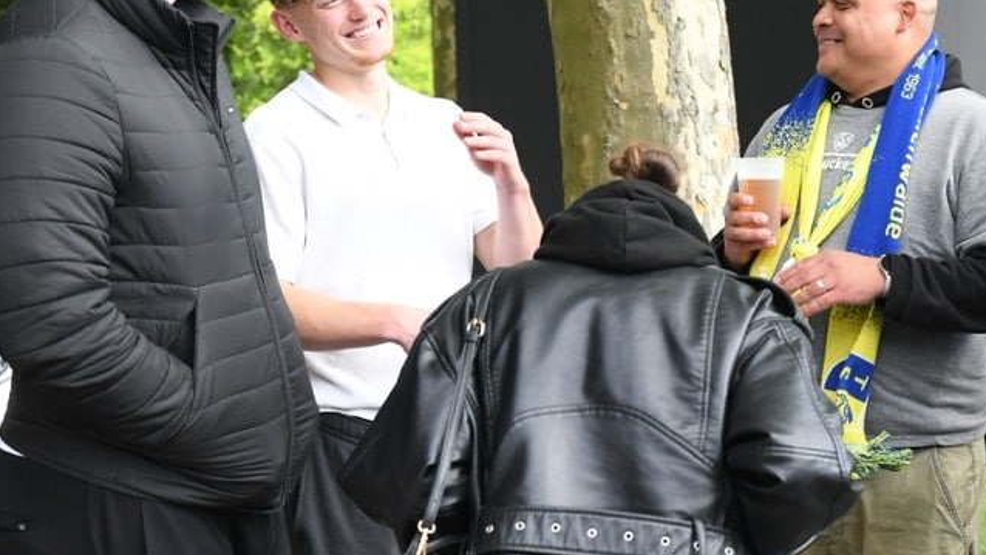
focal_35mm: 84
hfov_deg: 25.0
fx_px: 2196
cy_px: 312
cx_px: 762
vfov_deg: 14.4
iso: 1250
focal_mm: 40
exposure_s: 1/1000
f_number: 4.5
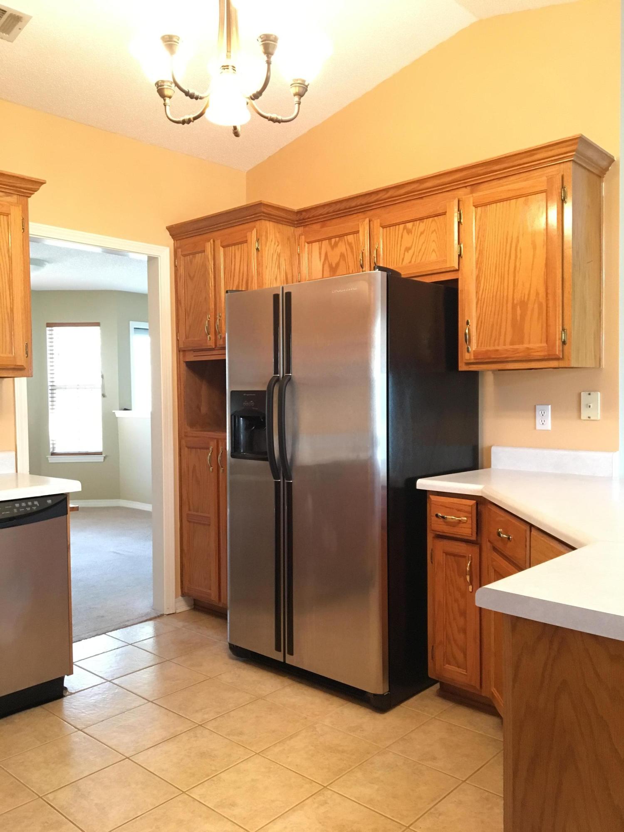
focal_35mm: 29
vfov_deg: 61.7
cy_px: 416
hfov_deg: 48.2
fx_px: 697
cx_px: 312
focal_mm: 4.15
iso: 200
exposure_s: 1/30
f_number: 2.2
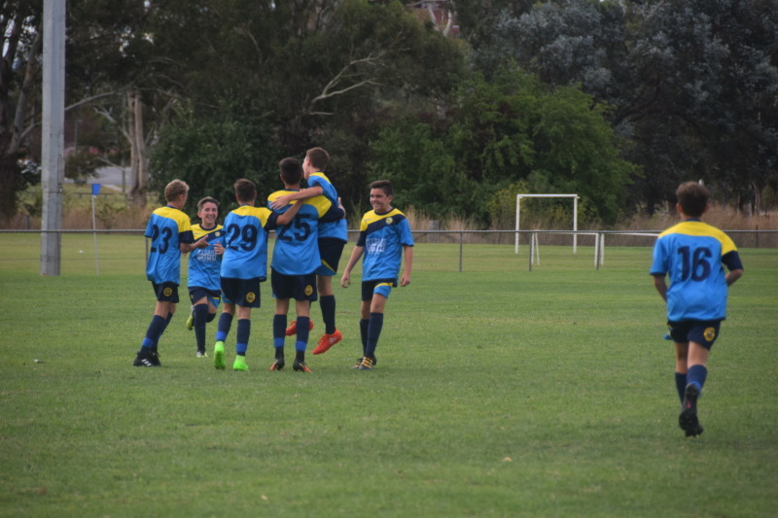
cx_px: 389
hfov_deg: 8.1
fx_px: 5509
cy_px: 259
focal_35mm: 255
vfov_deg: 5.4
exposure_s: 1/1000
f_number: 5.6
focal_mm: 170
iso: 500
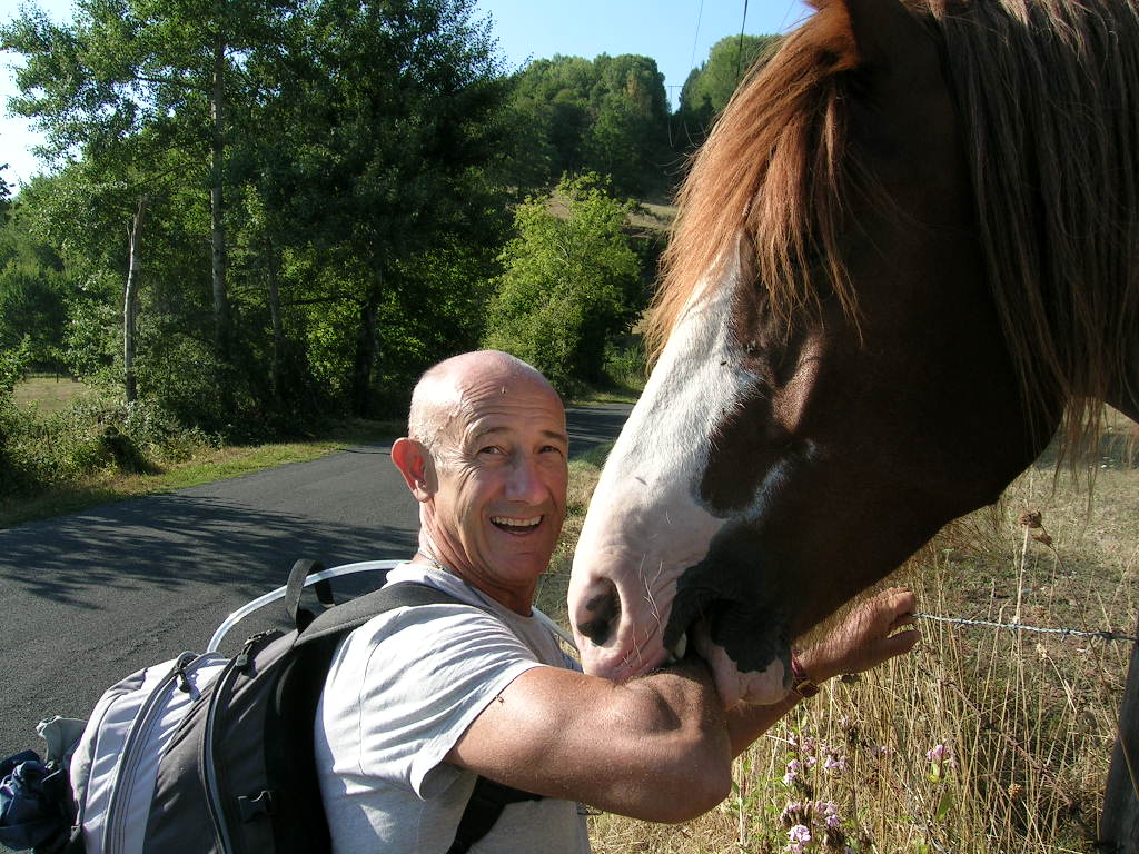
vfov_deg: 40.7
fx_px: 1152
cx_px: 570
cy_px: 427
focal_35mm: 35
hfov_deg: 52.6
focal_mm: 5.4
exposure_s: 1/252
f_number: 4.8
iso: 50
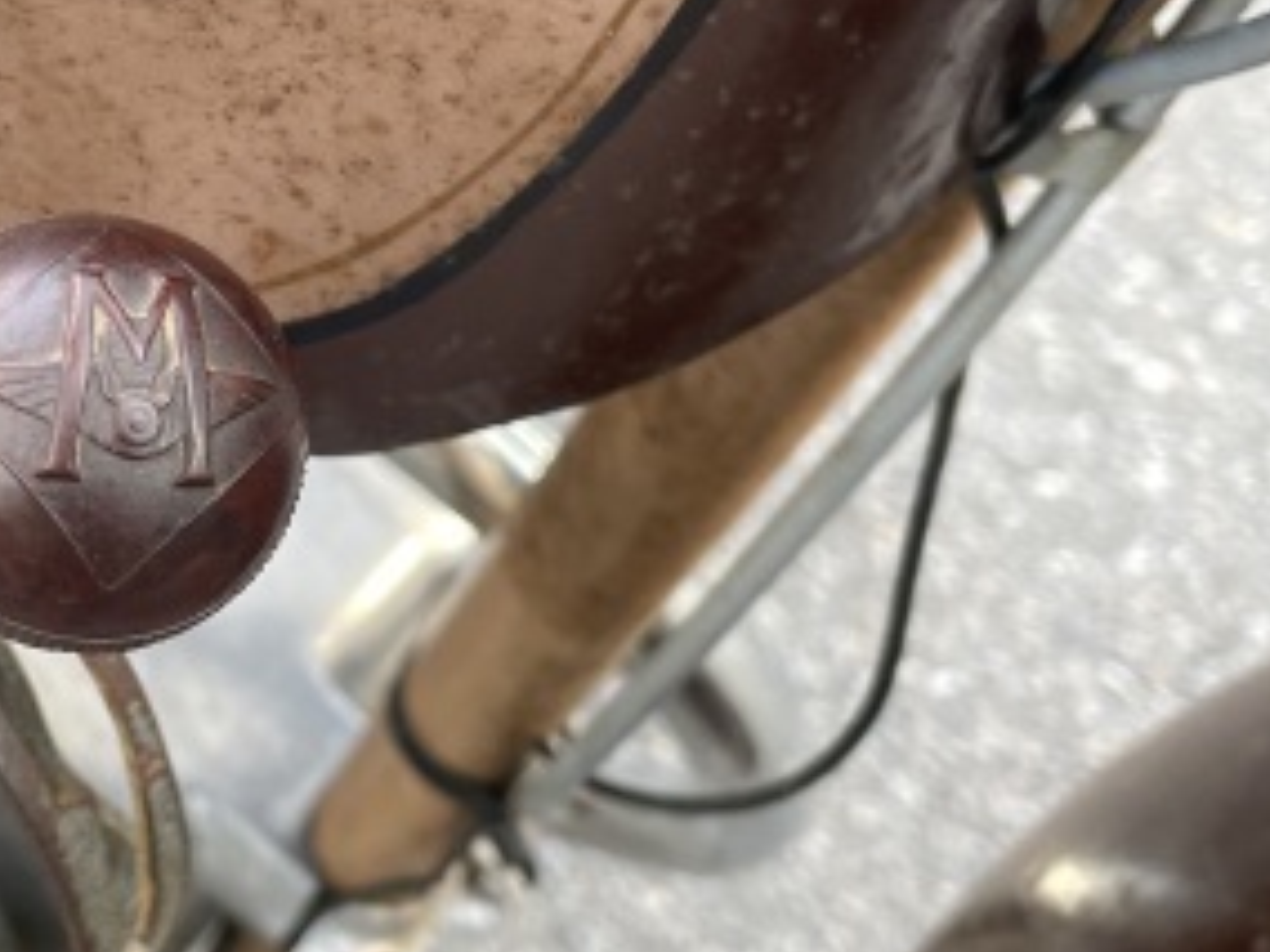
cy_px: 409
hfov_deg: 29.7
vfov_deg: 22.9
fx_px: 2348
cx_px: 300
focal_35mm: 64
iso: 100
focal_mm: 4.2
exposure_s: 1/121
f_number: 1.6
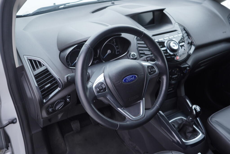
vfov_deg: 36.9
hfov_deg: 53.1
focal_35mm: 36
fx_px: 230
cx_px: 115
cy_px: 77
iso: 160
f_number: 2.8
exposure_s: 1/40
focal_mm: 24
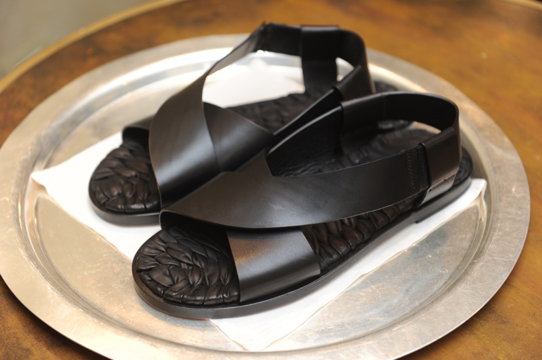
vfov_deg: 19.4
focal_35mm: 70
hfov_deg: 28.9
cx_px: 271
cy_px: 180
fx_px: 1053
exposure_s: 1/50
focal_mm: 70
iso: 640
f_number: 4
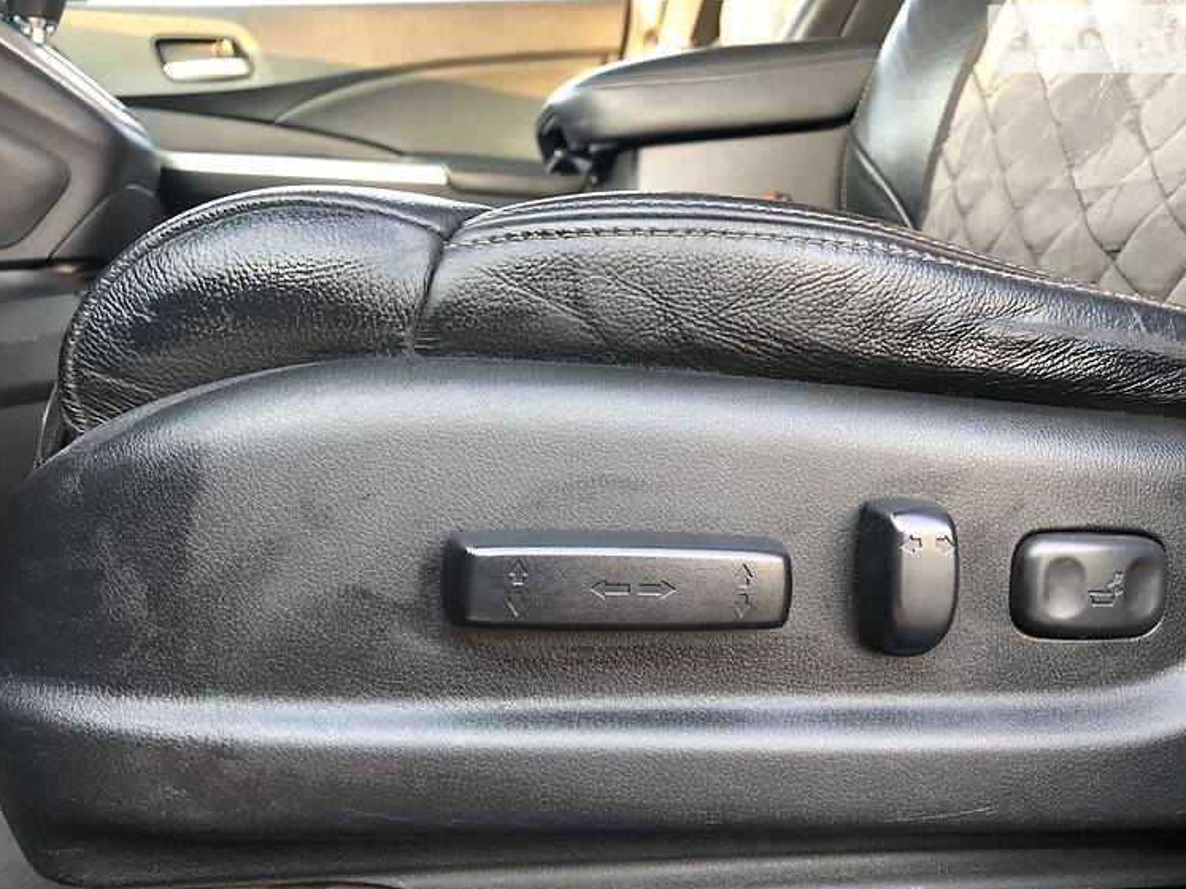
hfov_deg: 60.0
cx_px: 605
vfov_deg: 46.8
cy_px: 462
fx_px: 1028
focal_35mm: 30
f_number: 1.8
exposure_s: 1/24
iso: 40
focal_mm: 4
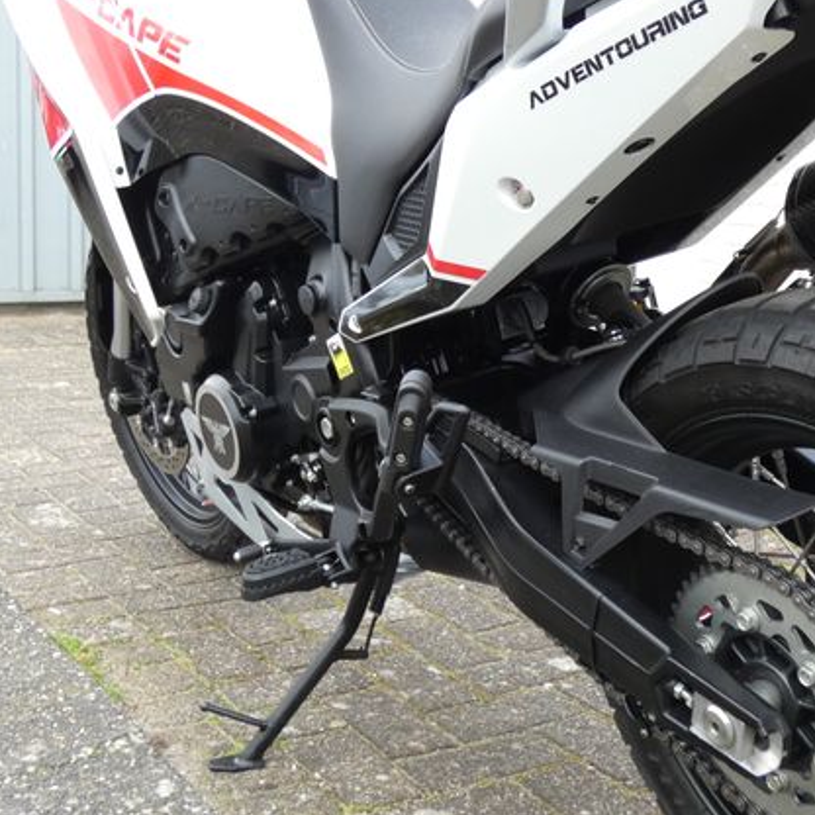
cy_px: 349
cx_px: 517
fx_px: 1305
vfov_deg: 34.6
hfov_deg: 34.5
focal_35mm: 49
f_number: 3.5
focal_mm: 6.5
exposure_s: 1/80
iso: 160
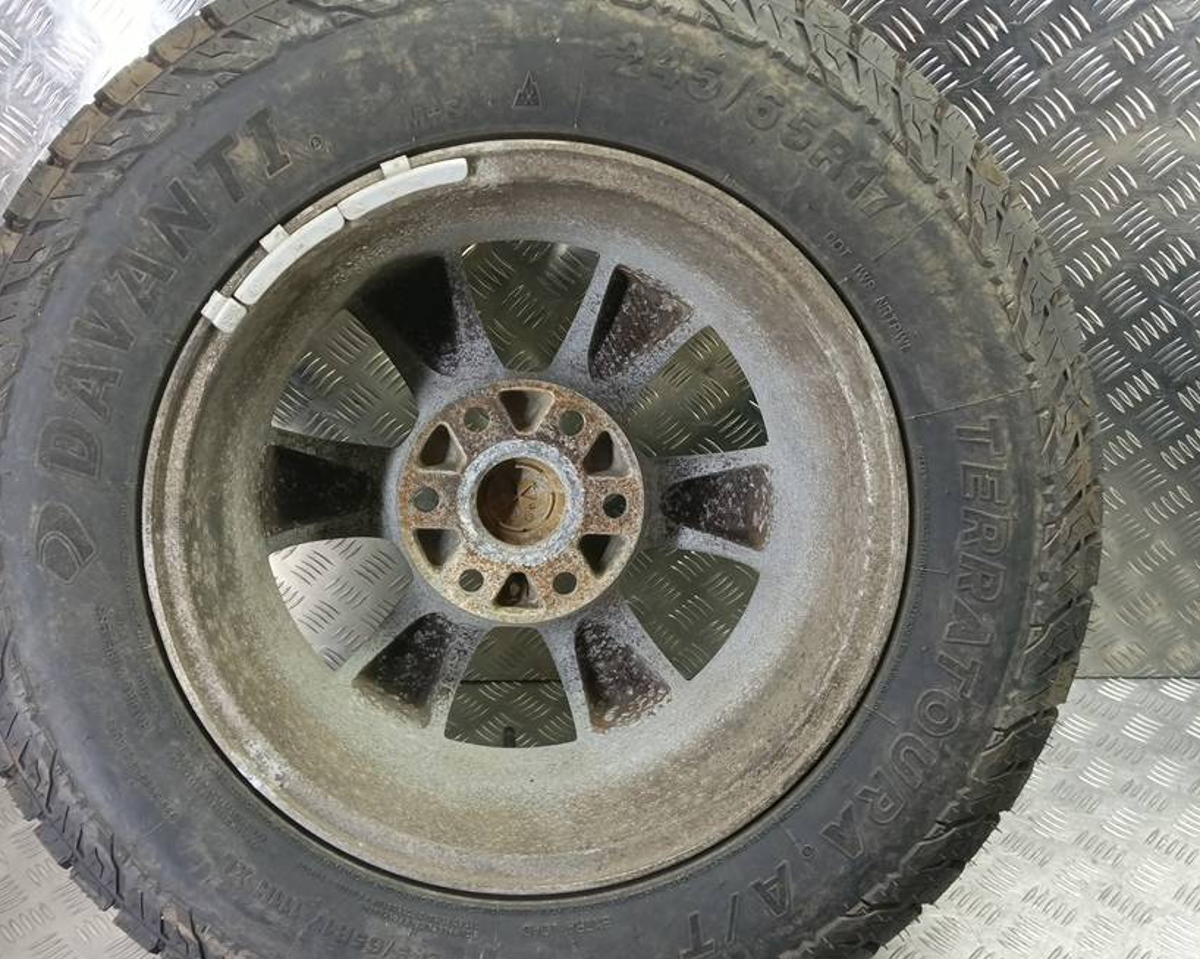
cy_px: 493
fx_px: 1172
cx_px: 513
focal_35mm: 33
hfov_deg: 54.0
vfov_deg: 44.5
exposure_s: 1/33.3
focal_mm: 4.11
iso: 249
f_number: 1.6
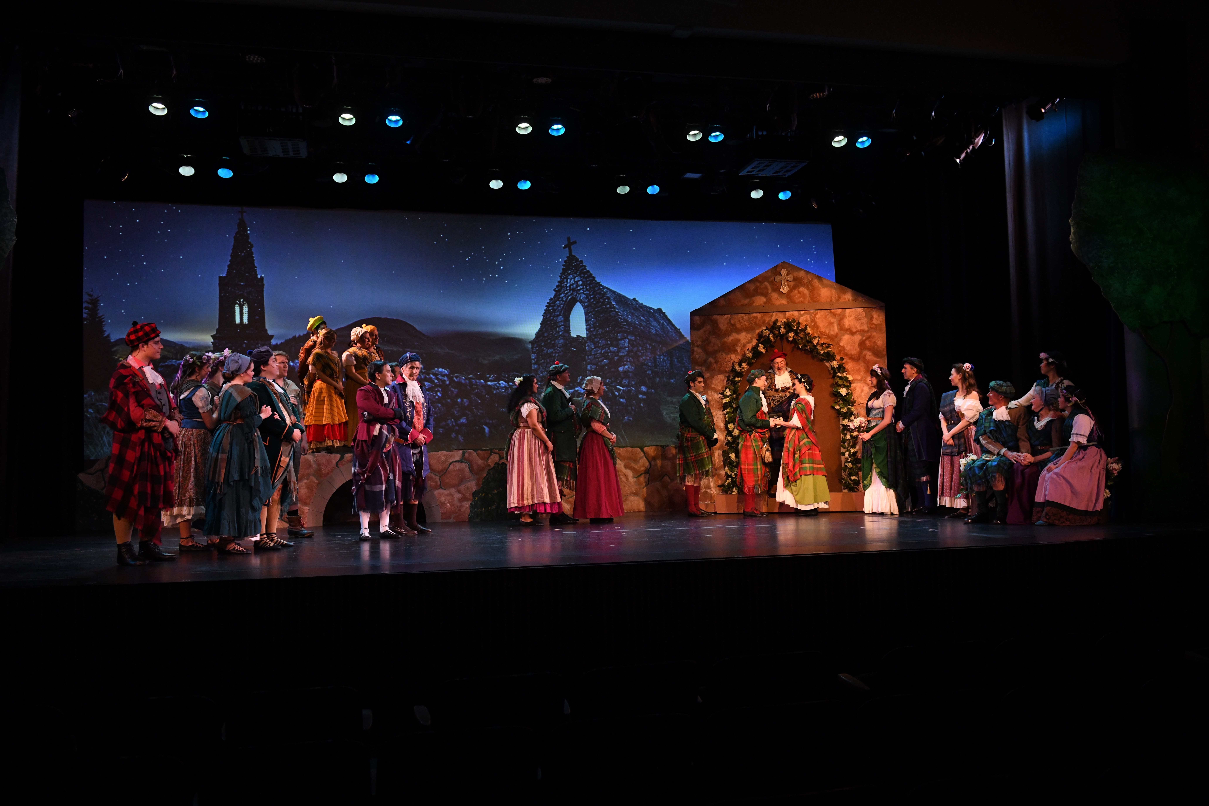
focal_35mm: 32
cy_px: 403
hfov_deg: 58.7
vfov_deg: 41.1
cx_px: 604
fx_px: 1075
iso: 3200
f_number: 4.5
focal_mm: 32
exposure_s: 1/320
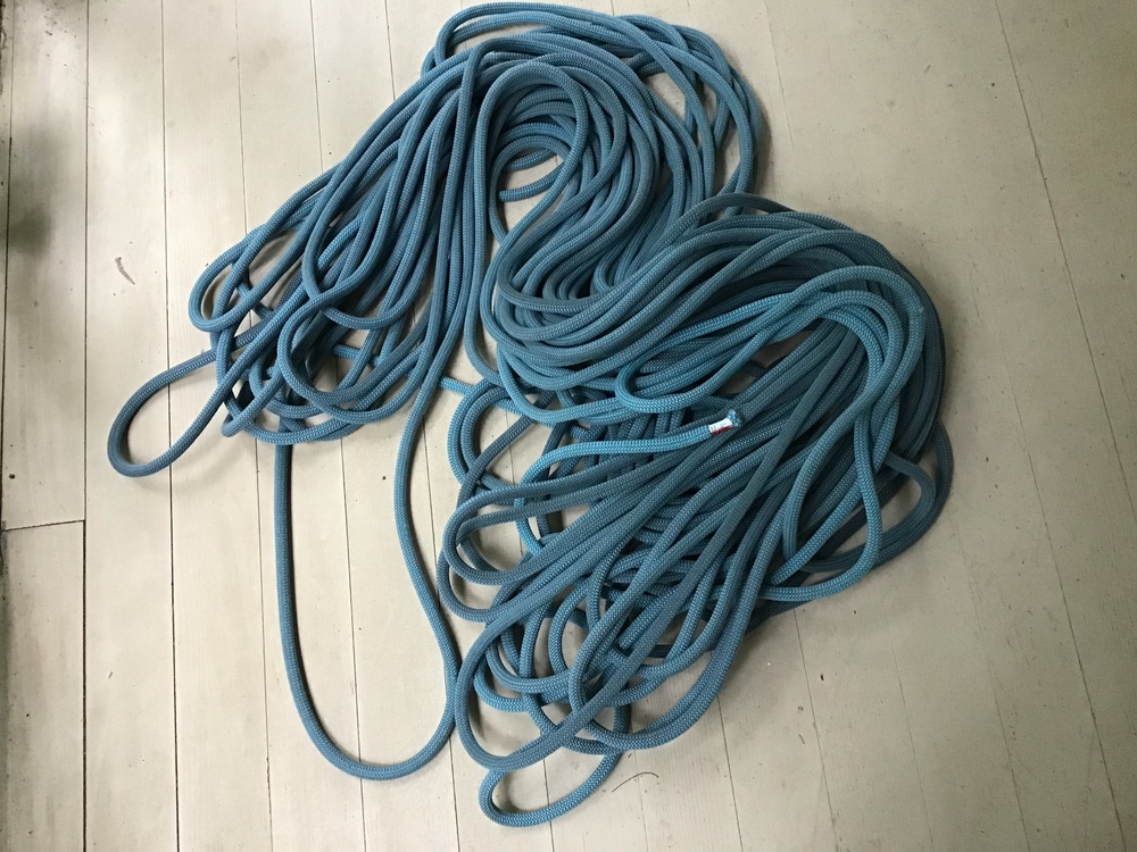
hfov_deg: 58.4
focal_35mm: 31
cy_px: 426
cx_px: 568
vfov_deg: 45.4
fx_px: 1018
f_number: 2.4
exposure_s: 1/30
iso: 125
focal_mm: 3.3
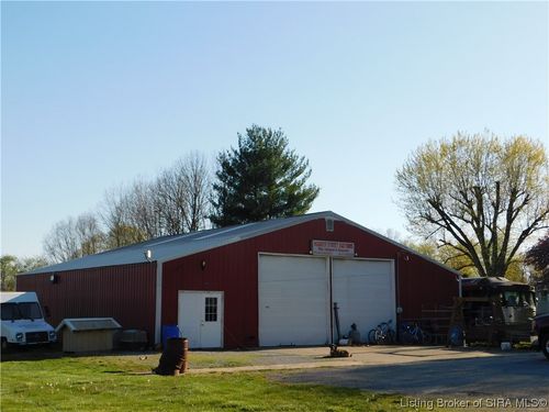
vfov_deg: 28.6
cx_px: 274
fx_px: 809
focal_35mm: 51
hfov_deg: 37.5
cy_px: 206
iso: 125
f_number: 3.8
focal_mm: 9
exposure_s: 1/800
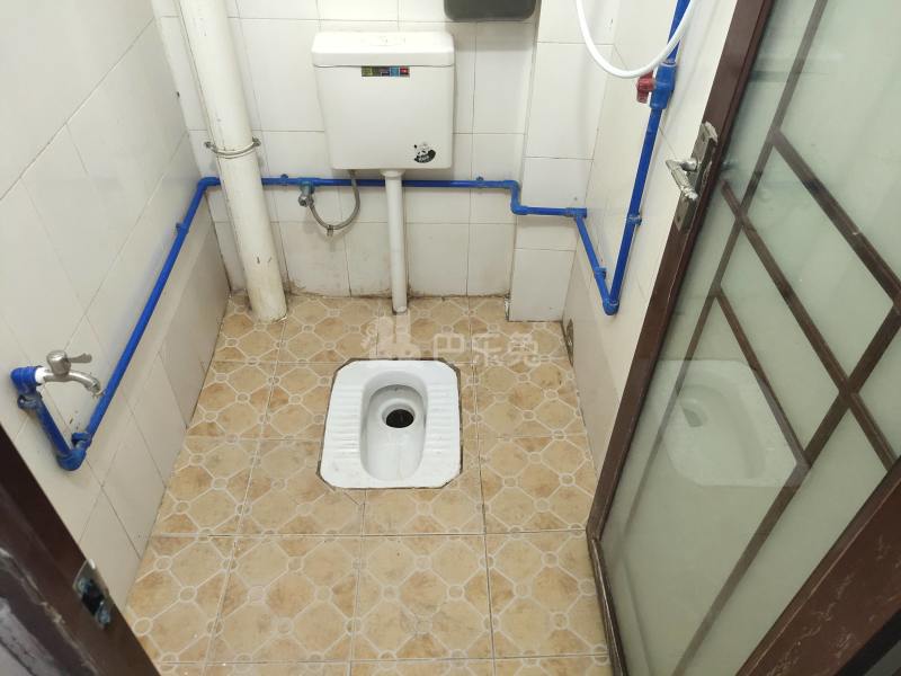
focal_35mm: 26
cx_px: 450
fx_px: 677
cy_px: 338
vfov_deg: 53.1
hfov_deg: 67.3
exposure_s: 1/50
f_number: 1.79
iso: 267
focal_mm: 4.27
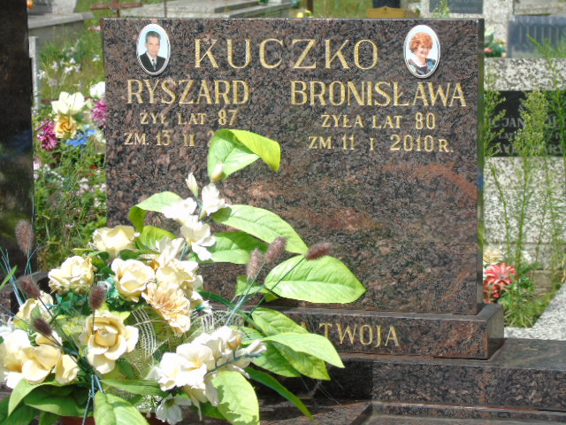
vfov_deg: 12.0
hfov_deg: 15.9
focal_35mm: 124
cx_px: 283
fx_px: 2028
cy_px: 212
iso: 80
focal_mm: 22
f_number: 4.6
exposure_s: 1/640
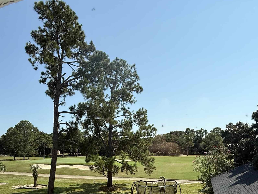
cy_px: 159
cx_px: 130
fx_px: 201
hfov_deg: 65.3
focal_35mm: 27
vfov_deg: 48.0
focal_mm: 2.22
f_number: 2.2
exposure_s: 1/1534
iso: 50
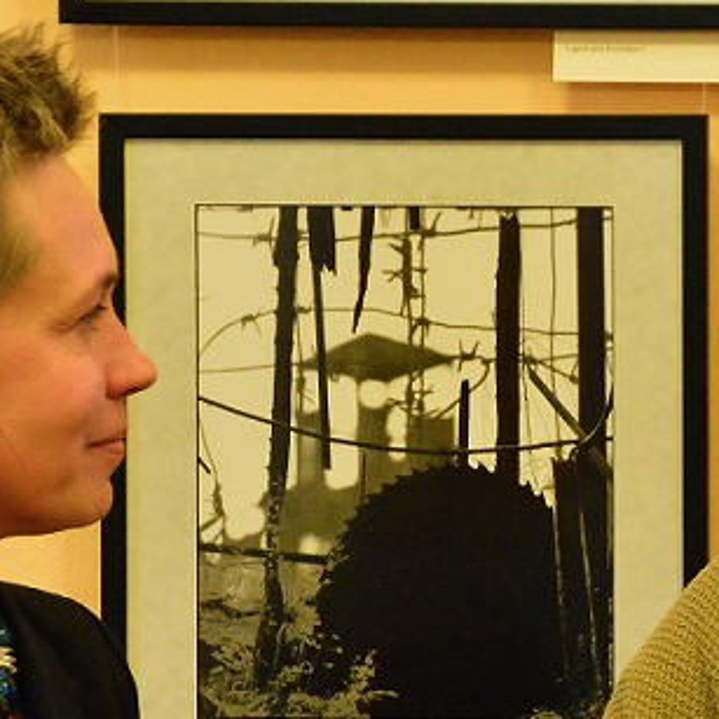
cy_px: 541
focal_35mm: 599
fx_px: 14076
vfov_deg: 2.9
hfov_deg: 2.9
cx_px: 699
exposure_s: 1/50
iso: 6400
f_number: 7.1
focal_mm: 160
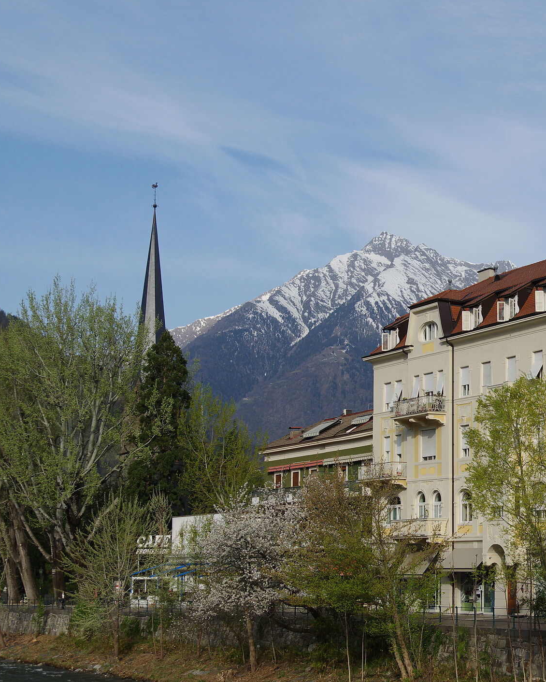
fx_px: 1353
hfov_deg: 22.0
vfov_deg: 28.3
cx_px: 550
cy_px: 369
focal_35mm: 67
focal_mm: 28
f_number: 5.6
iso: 100
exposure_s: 1/400
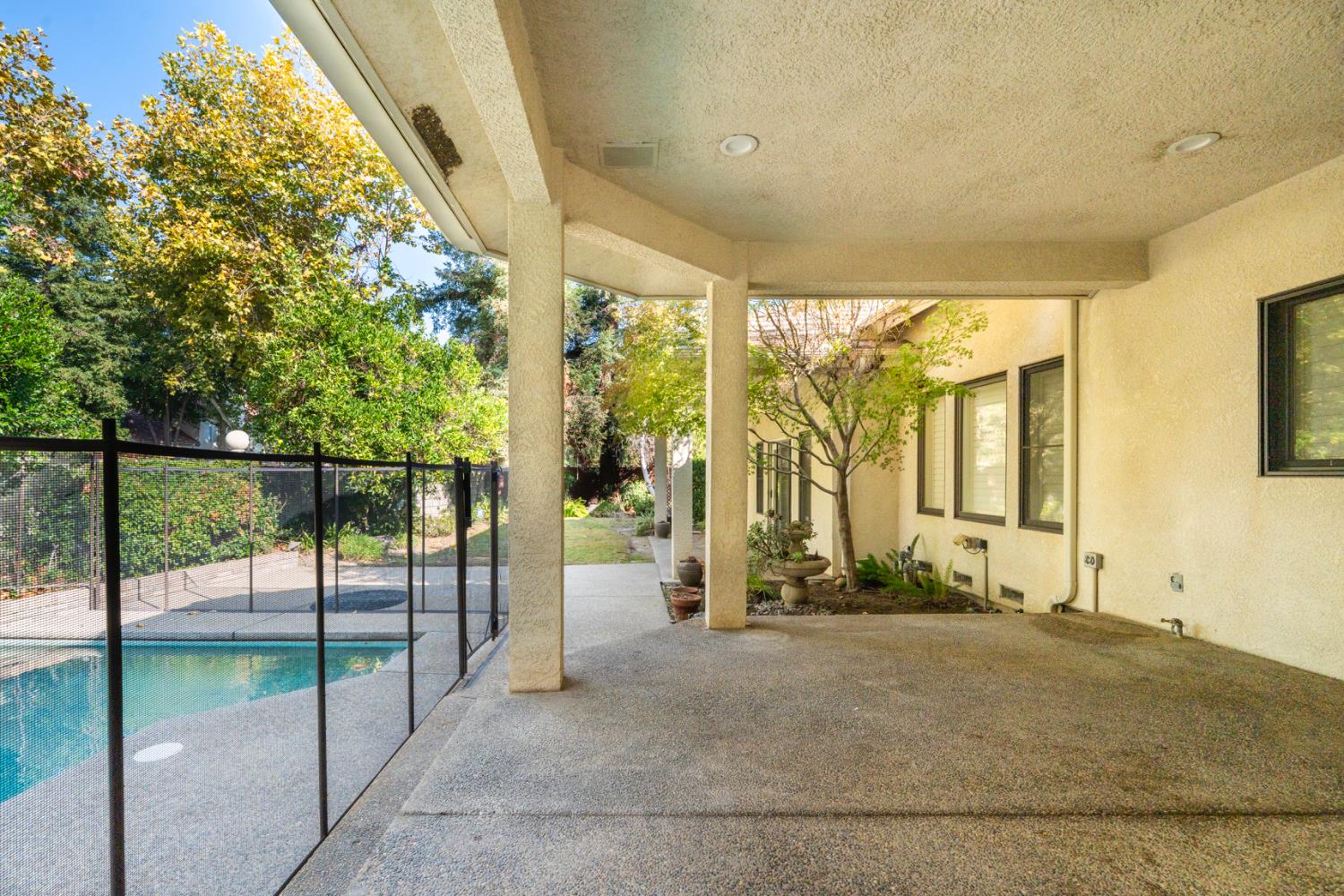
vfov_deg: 81.2
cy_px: 448
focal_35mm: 14
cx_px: 672
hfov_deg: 104.3
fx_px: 523
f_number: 9
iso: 320
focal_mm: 14
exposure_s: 1/250
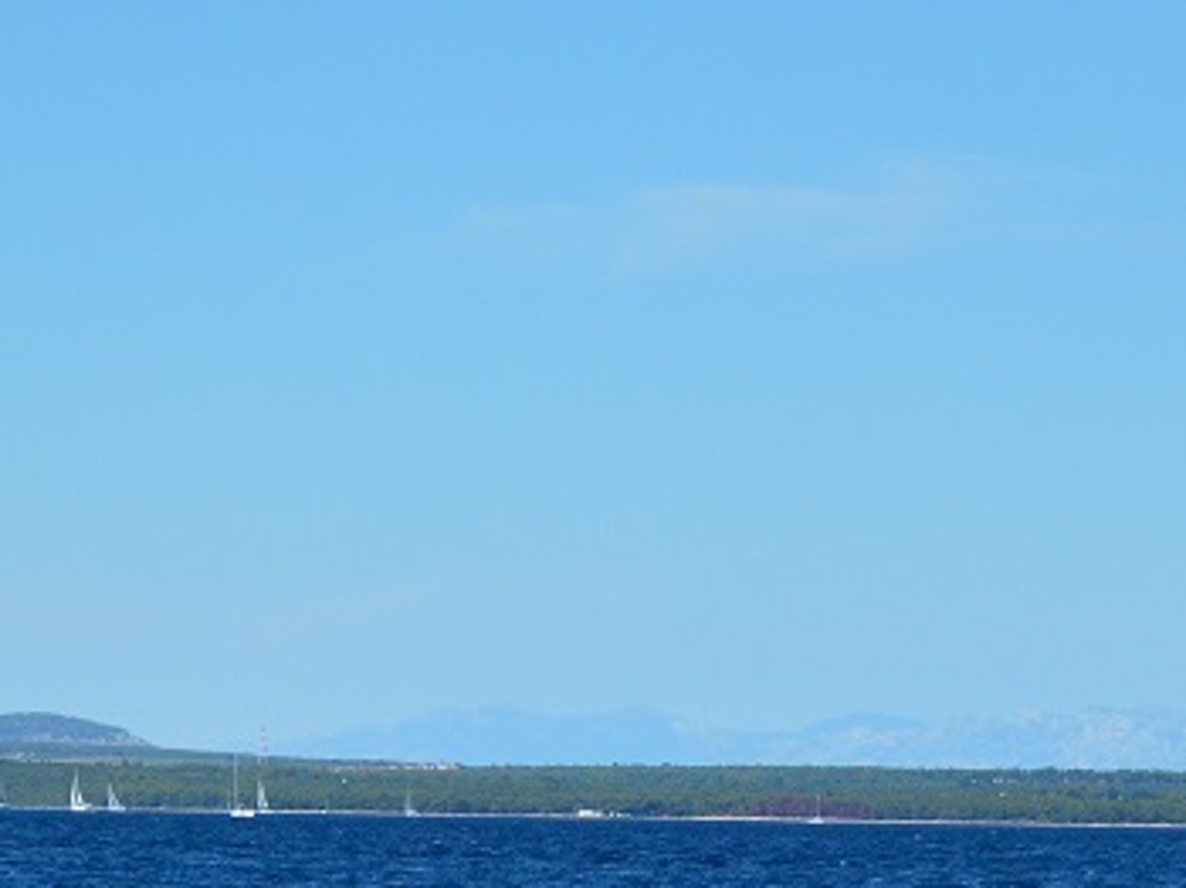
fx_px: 9861
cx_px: 1250
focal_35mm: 288
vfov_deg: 5.2
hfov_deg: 6.9
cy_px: 661
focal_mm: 70
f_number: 4.5
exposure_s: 1/8000
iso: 720
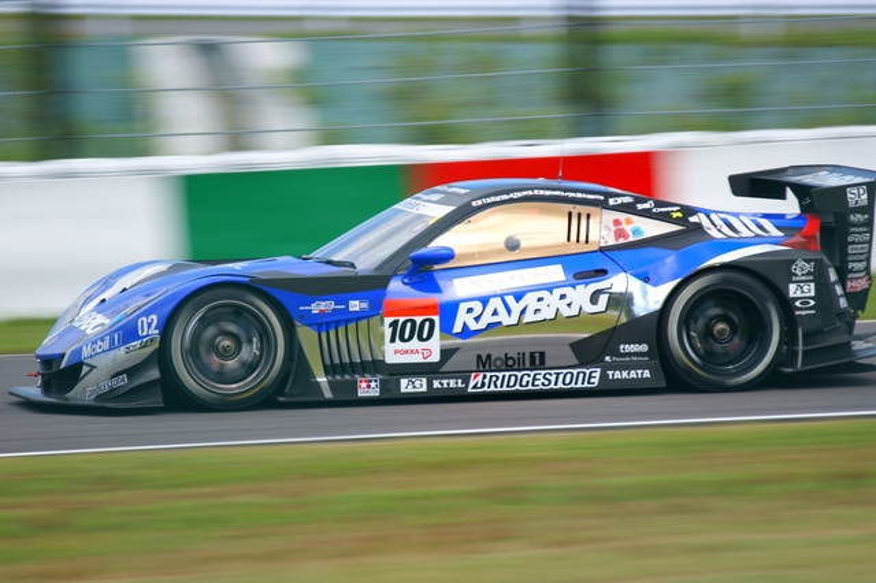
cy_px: 292
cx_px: 438
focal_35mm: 450
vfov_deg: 3.1
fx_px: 10944
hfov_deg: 4.6
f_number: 6.3
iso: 100
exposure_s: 1/160
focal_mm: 300
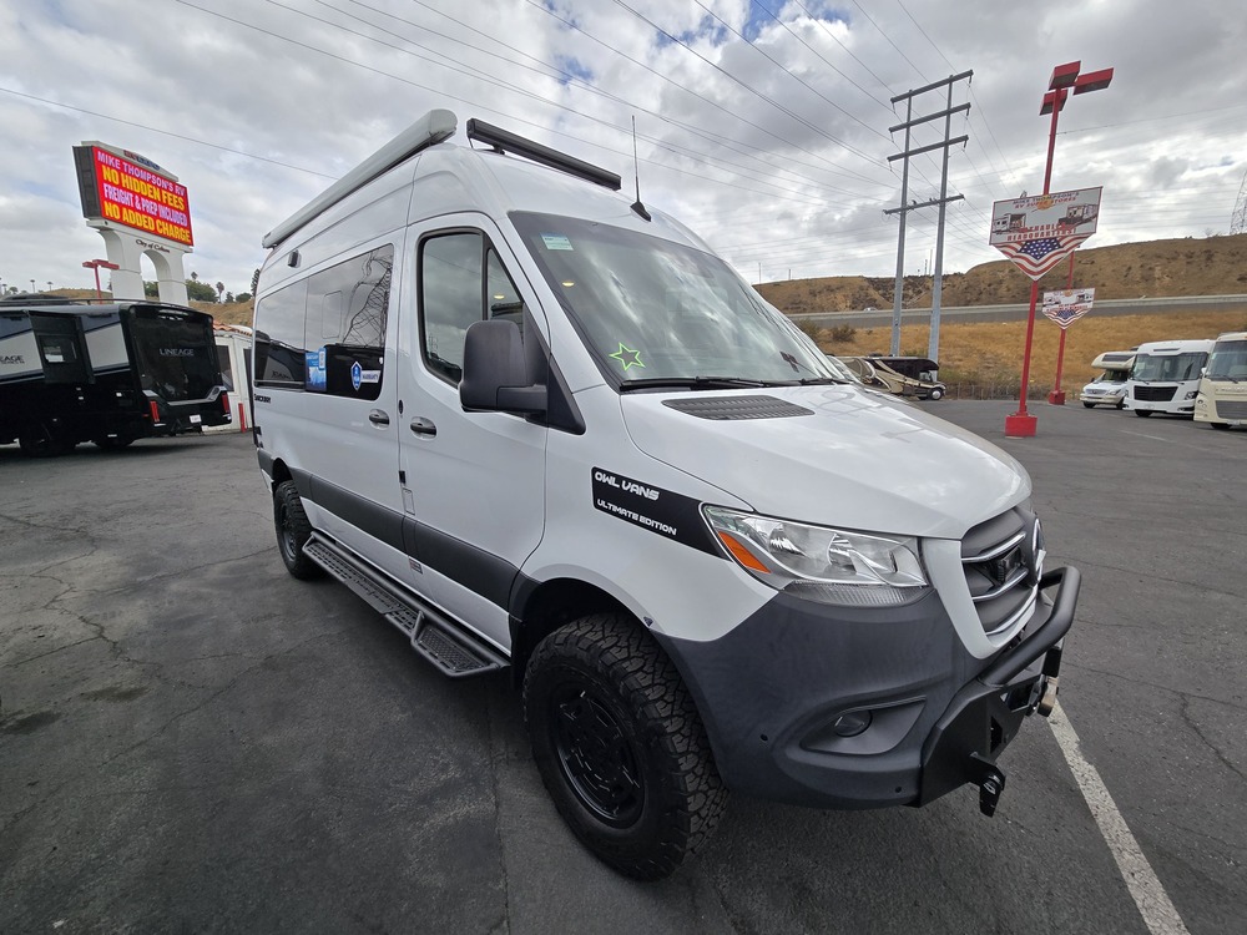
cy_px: 468
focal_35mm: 13
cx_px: 624
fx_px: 468
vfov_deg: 89.9
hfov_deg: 106.2
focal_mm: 2.2
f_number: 2.2
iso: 50
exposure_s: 1/1571
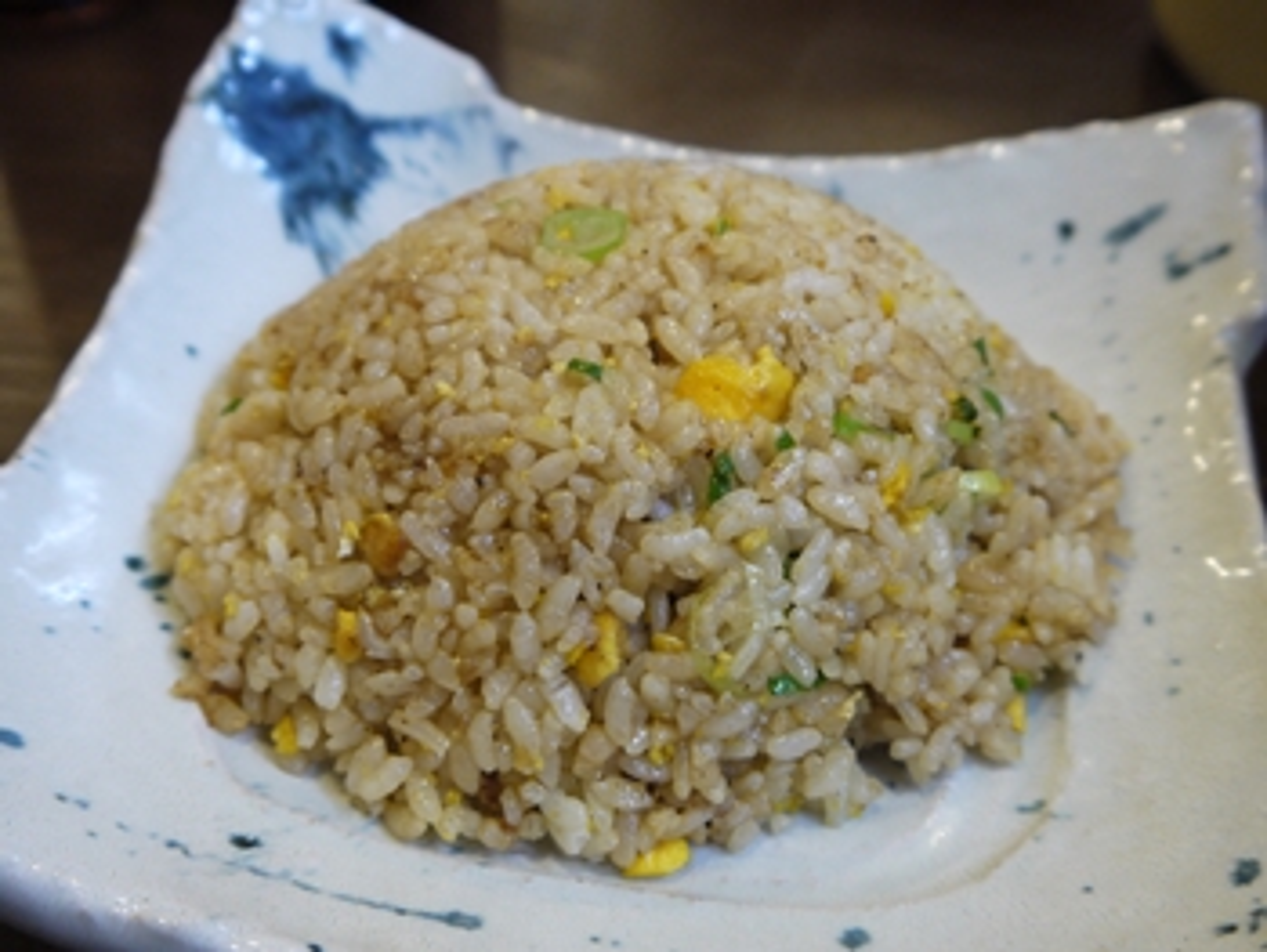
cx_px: 634
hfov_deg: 47.8
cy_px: 476
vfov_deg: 36.9
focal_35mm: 39
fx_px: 1428
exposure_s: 1/30
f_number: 3.5
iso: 400
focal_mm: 14
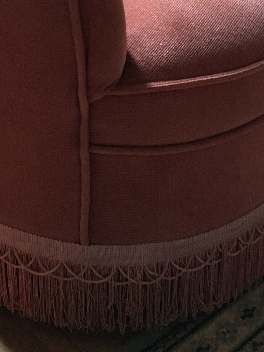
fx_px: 732
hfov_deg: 20.3
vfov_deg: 25.8
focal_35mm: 72
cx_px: 67
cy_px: 10
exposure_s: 1/33
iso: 250
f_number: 2.2
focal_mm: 4.15
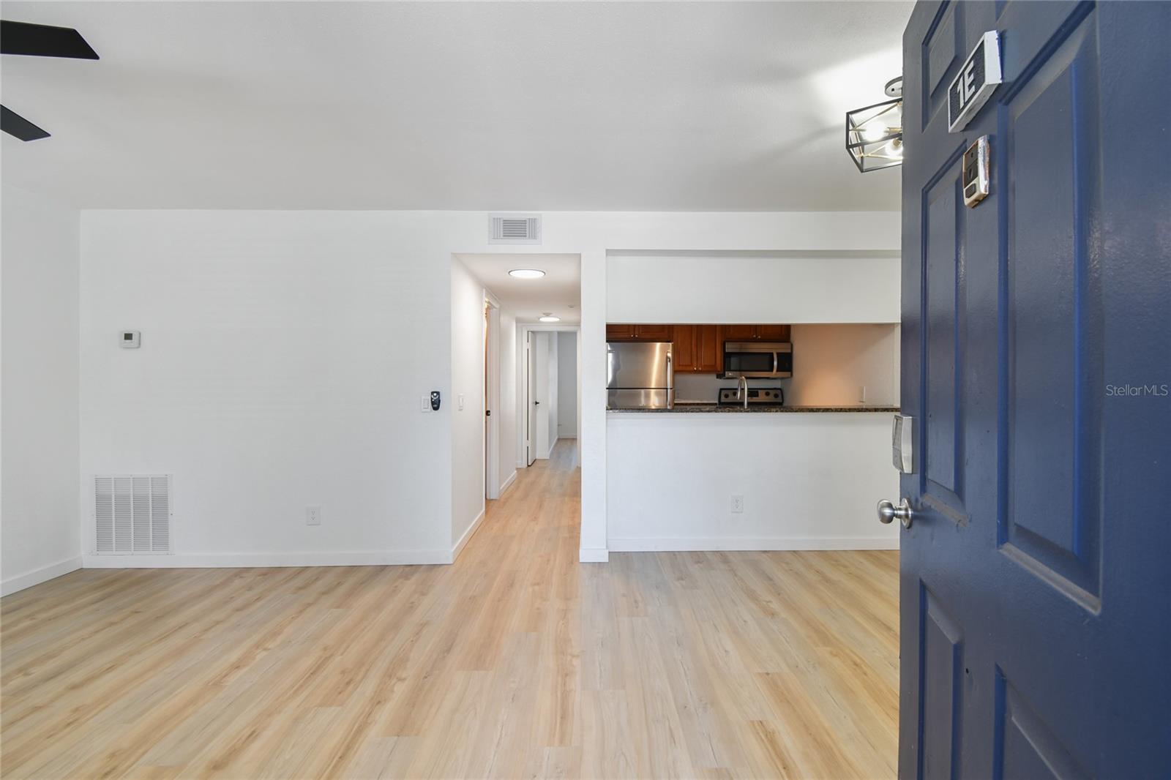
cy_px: 390
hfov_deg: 100.4
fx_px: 488
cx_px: 586
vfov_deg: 77.3
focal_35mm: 15
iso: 100
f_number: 7.1
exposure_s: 1/2
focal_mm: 10
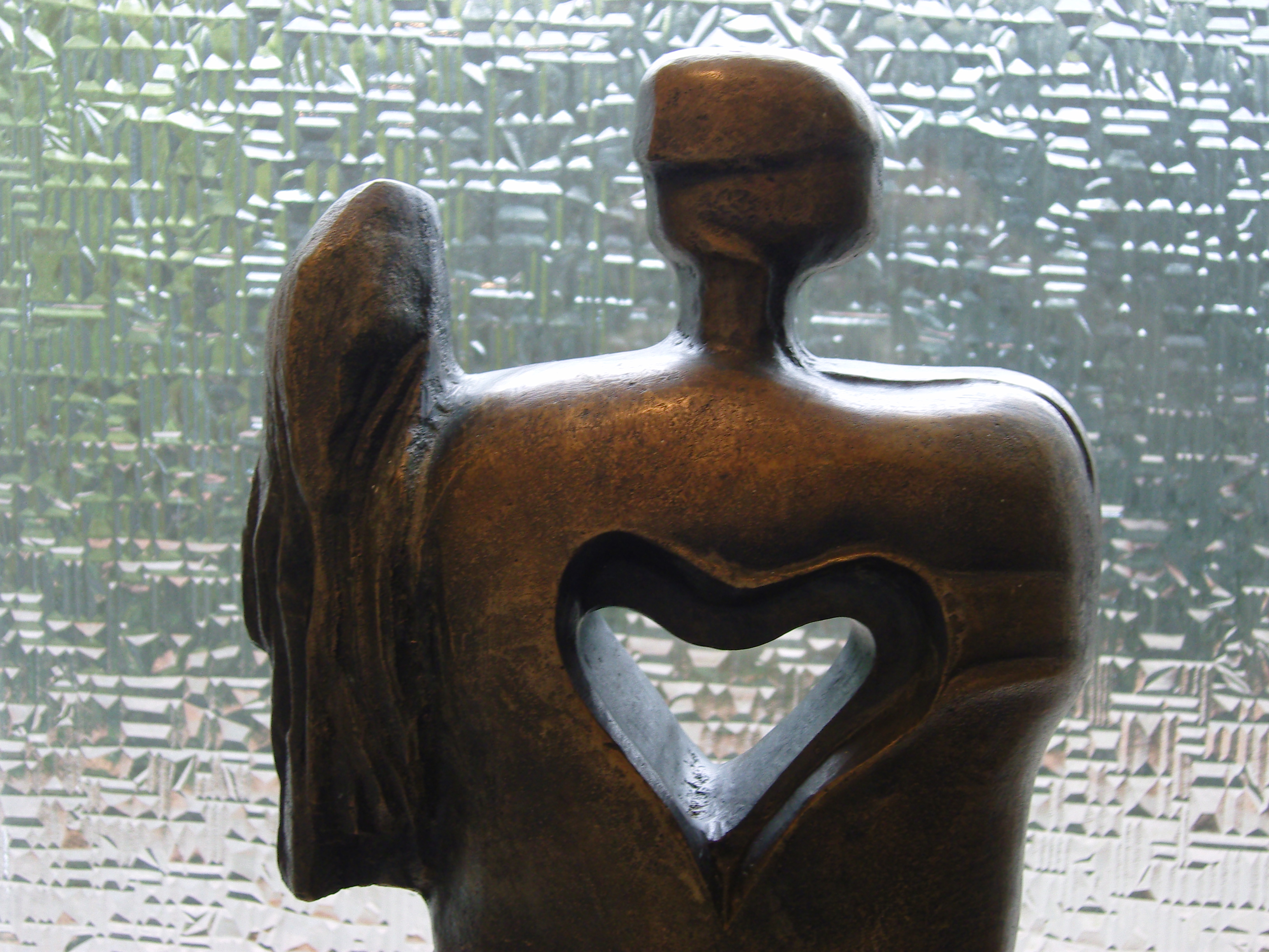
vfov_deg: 27.5
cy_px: 476
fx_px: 1943
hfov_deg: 36.2
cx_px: 634
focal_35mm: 53
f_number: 3.5
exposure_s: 1/25
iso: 200
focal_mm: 11.5
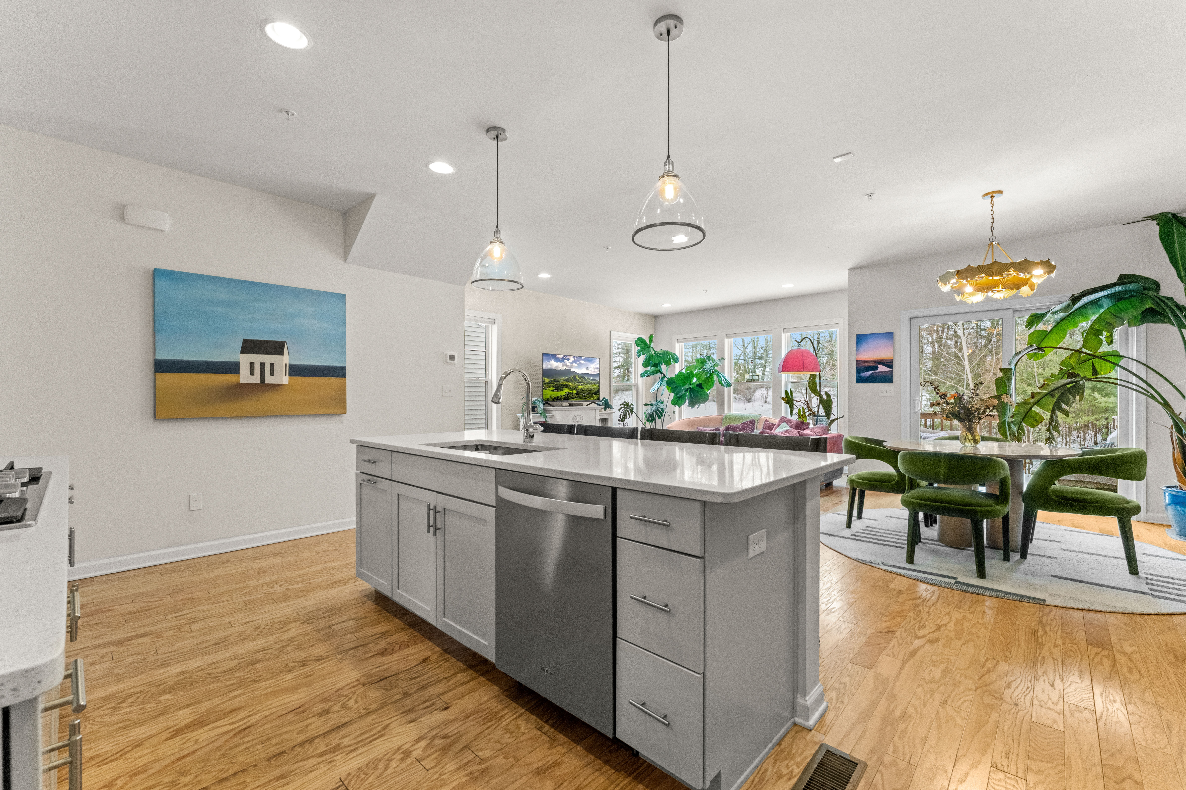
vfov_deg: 78.1
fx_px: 488
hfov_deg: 101.1
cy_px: 395
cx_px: 593
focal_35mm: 15
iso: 1600
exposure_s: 1/15
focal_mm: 14.8
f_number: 11
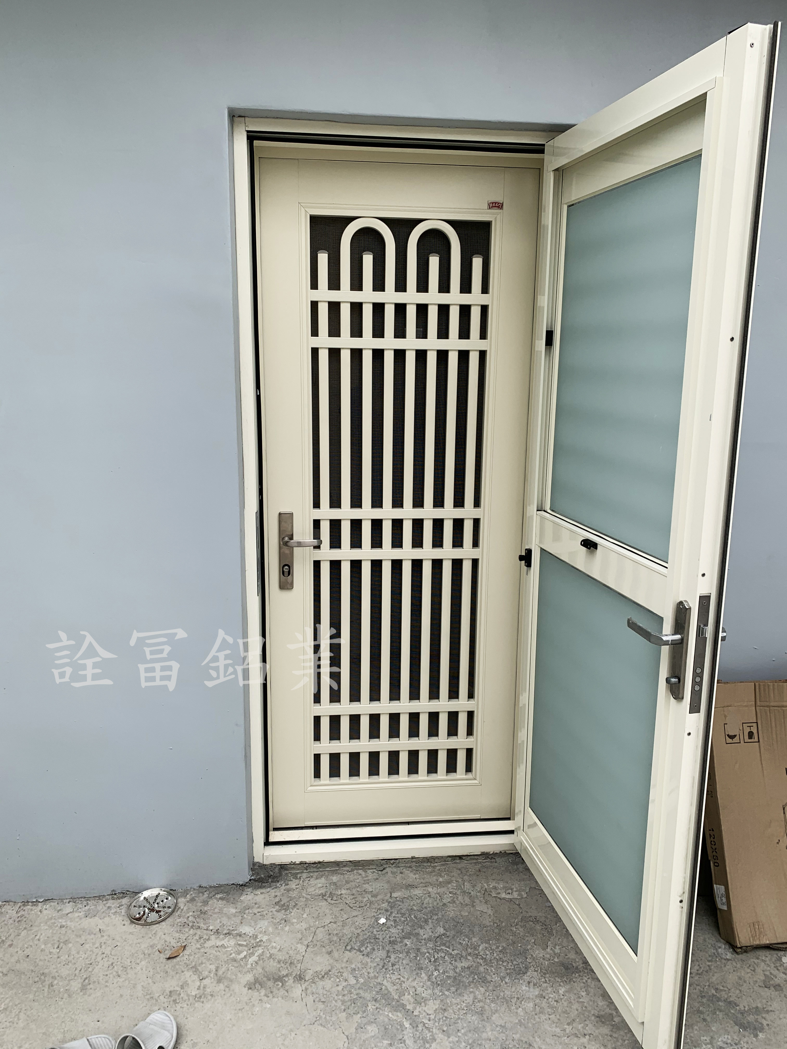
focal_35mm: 26
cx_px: 394
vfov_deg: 67.3
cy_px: 524
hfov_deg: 53.1
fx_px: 788
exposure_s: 1/461
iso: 25
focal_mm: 4.25
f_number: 1.8
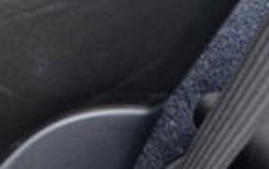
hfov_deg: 8.1
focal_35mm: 234
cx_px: -432
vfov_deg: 5.3
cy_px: -362
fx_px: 1716
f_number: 9
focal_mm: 22
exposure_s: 1/30
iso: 400
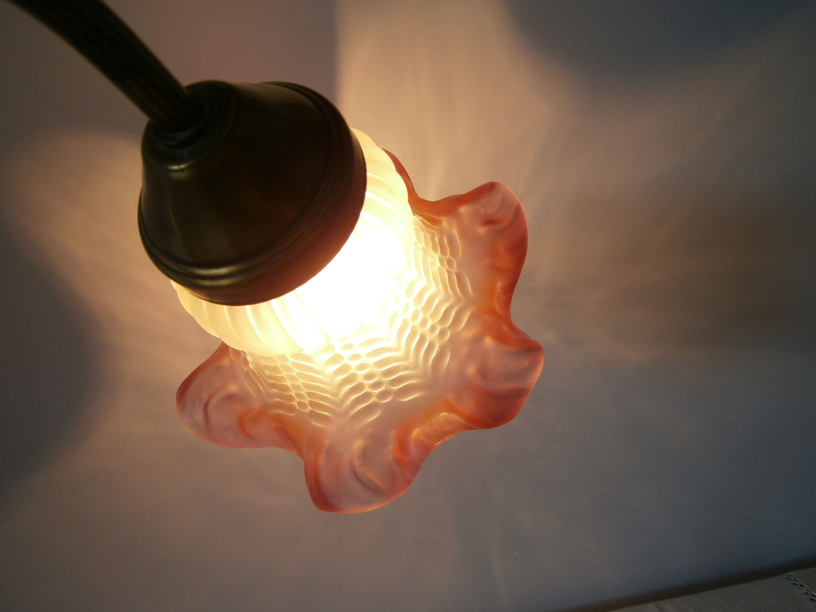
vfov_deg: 53.1
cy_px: 306
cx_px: 408
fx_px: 613
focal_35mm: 26
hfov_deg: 67.3
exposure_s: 1/80
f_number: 2.8
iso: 80
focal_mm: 4.7
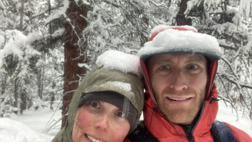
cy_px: 82
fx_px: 234
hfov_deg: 56.6
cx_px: 126
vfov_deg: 33.7
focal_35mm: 35
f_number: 2.2
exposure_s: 1/60
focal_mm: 2.87
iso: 125
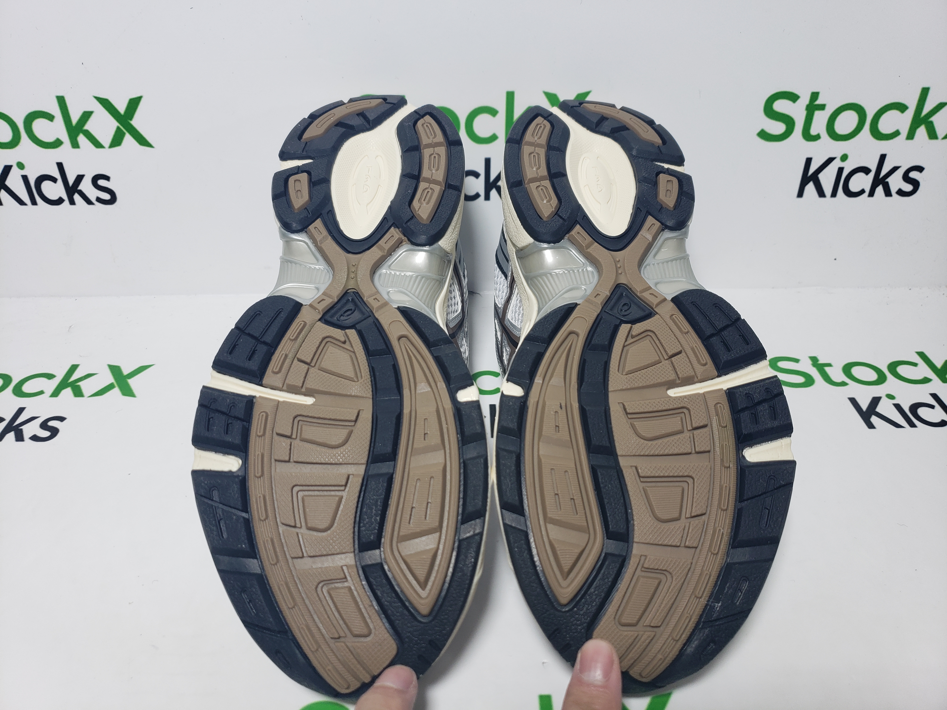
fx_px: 711
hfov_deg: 67.3
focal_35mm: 26
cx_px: 474
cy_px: 355
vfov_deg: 53.1
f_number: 1.5
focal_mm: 4.3
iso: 50
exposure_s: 1/404
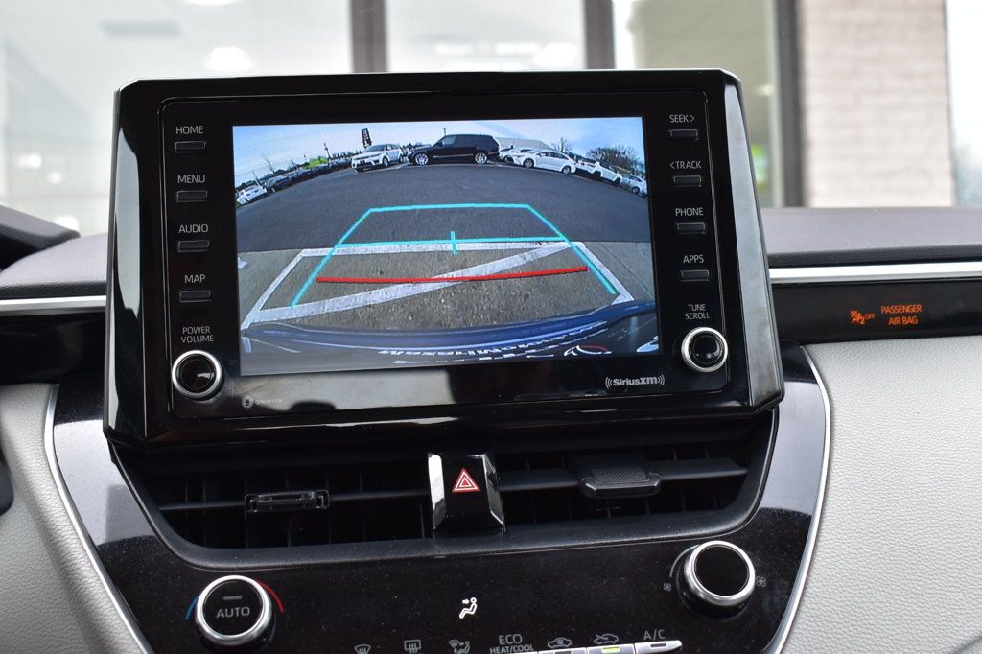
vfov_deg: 30.8
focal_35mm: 44
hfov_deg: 45.0
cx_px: 491
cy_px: 327
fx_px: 1186
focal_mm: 29
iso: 400
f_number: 7.1
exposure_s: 1/40
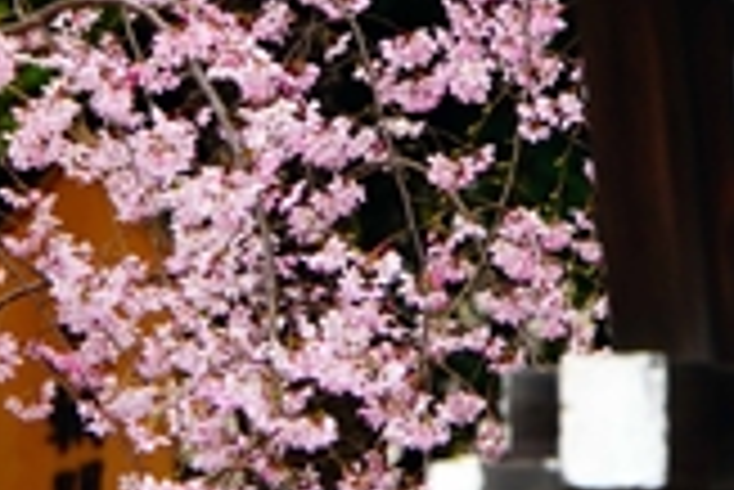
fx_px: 14999
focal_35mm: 735
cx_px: 99
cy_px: 119
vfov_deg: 1.9
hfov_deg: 2.8
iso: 400
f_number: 6.3
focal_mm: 200
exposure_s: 1/320
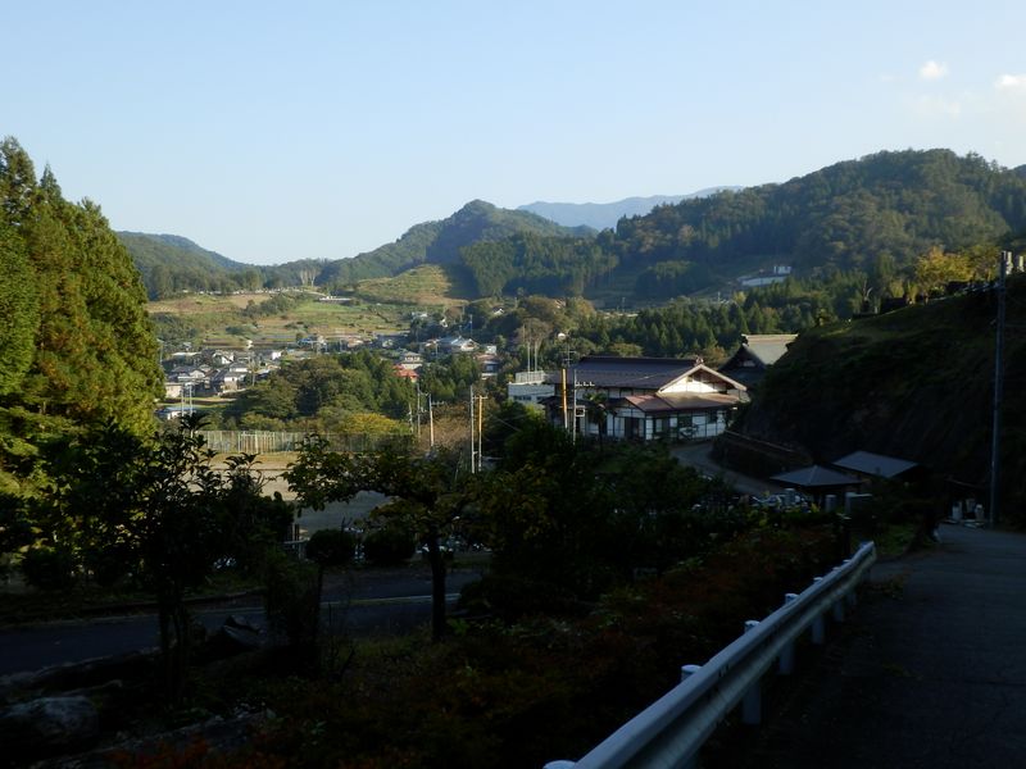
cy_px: 384
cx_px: 513
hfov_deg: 44.8
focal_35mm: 42
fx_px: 1245
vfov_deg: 34.3
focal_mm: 7.4
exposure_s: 1/320
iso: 80
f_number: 4
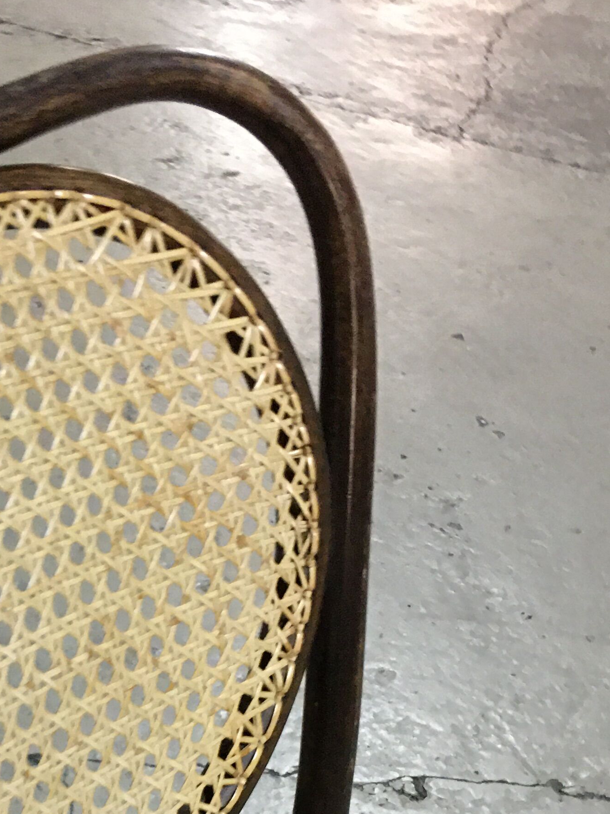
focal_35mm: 66
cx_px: 20
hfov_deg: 21.6
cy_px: 803
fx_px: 1551
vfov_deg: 27.8
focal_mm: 4.15
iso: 100
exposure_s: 1/4
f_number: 2.2
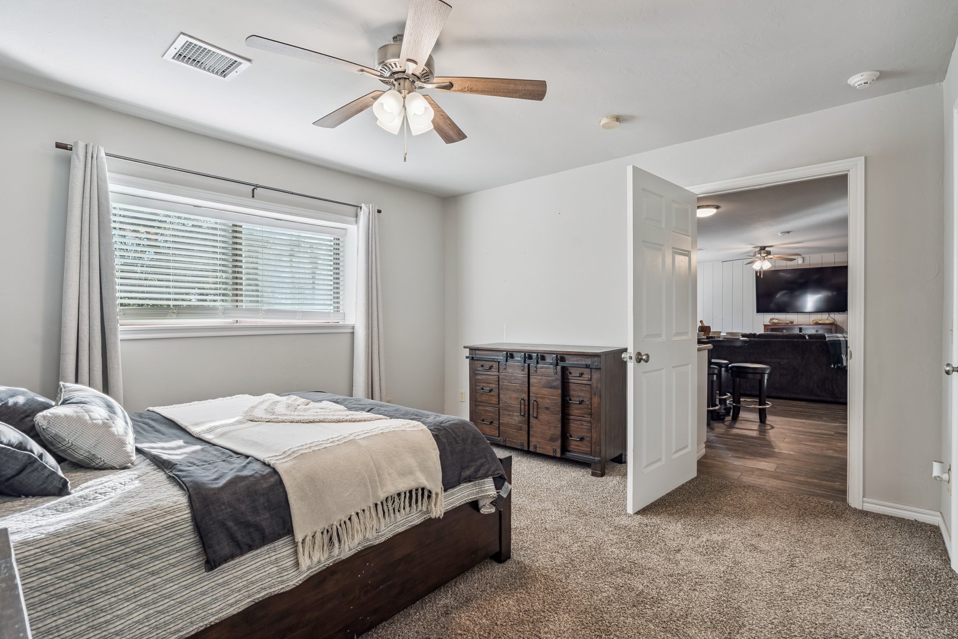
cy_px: 325
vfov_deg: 70.4
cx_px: 499
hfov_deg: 93.2
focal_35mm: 17
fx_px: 452
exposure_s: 1/100
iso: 200
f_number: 7.1
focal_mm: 16
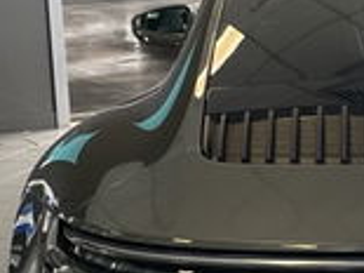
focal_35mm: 129
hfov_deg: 15.1
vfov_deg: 11.5
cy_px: 181
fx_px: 1355
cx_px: 355
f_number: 1.6
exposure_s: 1/100
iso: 80
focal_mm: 4.2
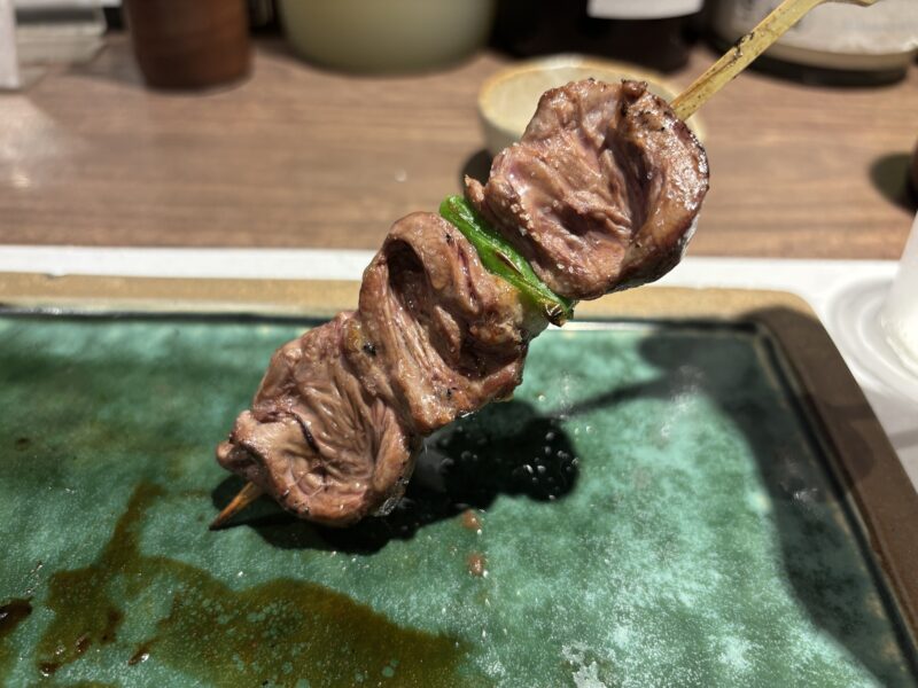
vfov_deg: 53.1
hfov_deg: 67.3
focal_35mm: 26
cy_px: 344
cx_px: 459
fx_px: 690
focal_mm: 5.96
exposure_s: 1/50
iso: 125
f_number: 1.6
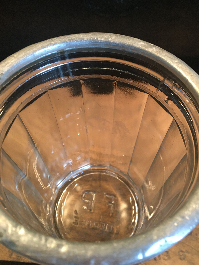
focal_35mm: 32
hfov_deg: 44.1
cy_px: 122
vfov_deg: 56.7
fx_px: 245
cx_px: 109
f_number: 2.2
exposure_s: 1/33
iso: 160
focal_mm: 4.15
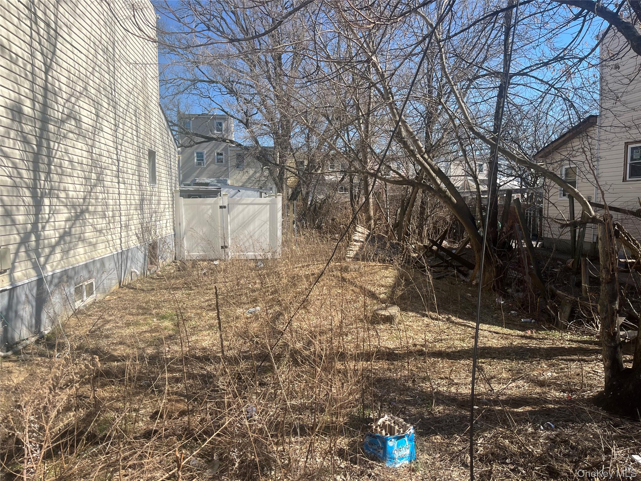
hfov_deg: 67.3
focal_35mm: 26
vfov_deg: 53.1
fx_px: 481
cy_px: 240
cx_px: 320
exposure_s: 1/2571
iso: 50
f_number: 1.6
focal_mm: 5.1
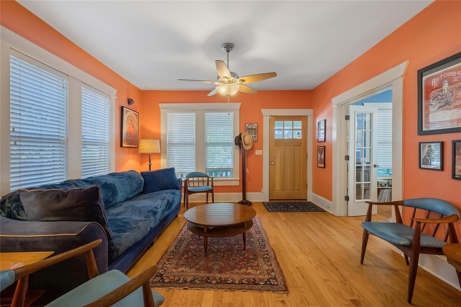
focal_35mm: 15
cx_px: 230
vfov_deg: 77.3
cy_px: 154
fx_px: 192
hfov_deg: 100.4
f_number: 8
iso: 160
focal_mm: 10
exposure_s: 1/20
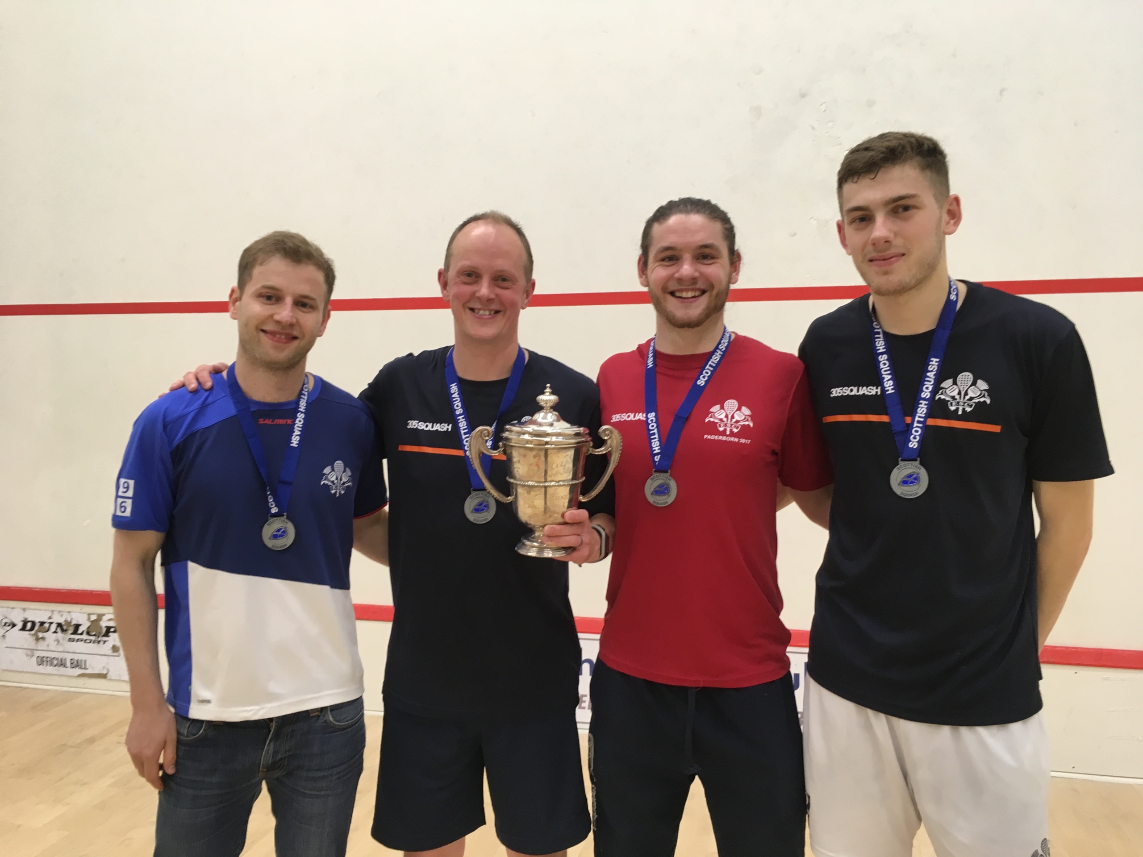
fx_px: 958
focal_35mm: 29
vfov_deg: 48.2
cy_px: 428
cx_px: 572
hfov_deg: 61.7
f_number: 2.2
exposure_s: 1/33
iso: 80
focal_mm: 4.15
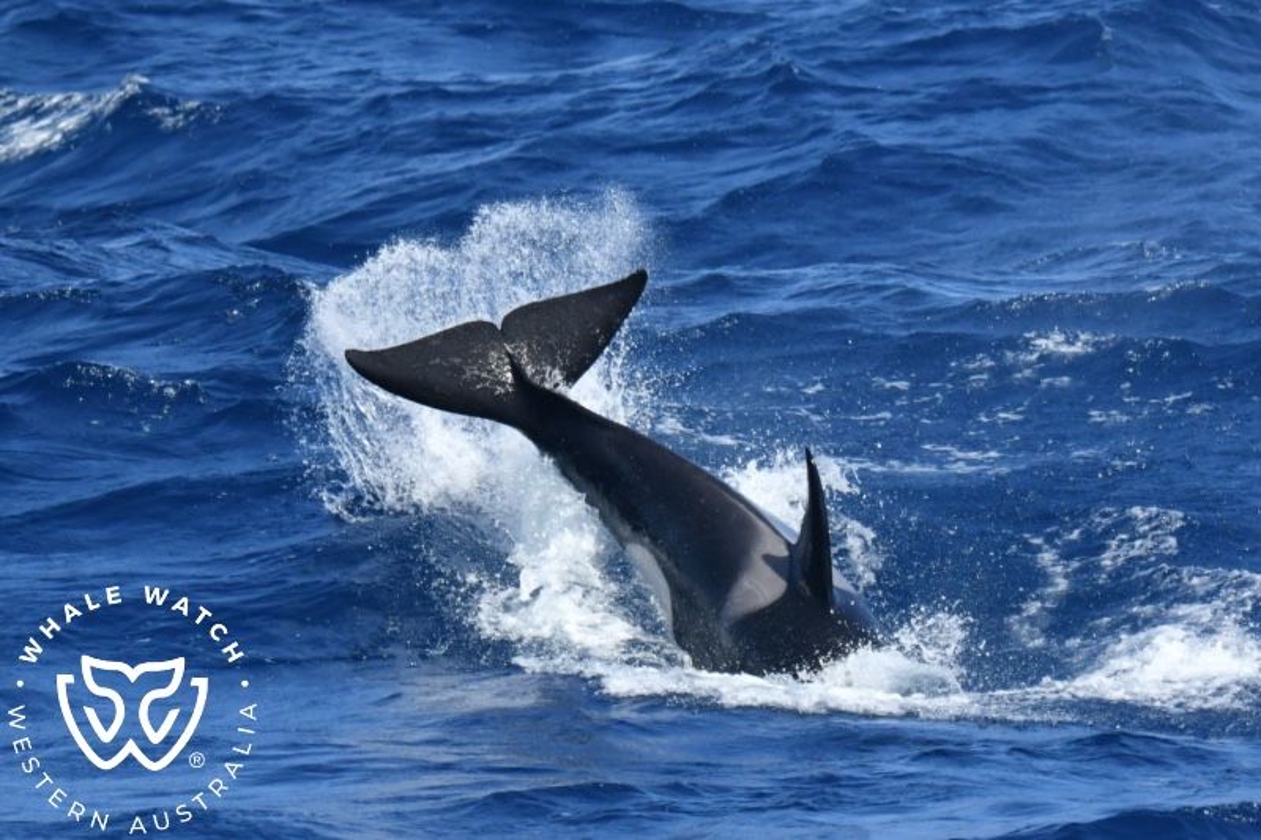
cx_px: 630
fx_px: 10505
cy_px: 420
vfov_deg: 4.6
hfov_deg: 6.9
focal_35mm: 300
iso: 1250
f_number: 5.6
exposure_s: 1/8000
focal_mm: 300
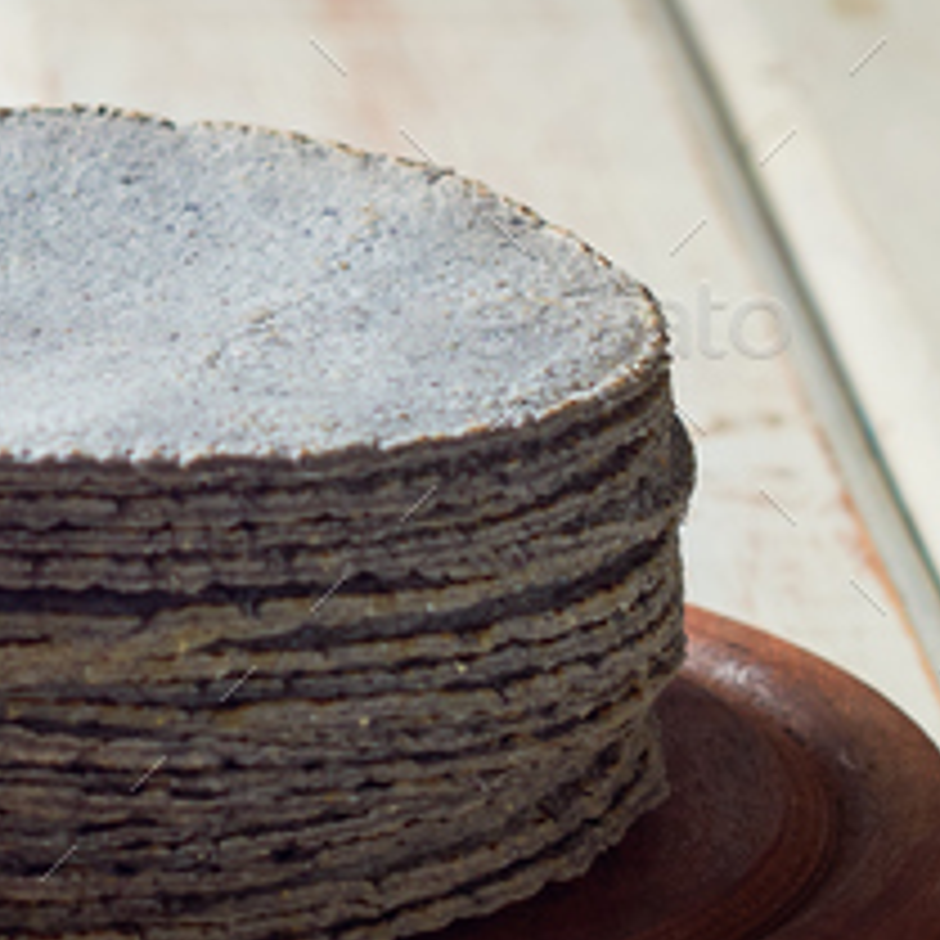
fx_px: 8295
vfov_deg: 6.5
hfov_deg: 6.5
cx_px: -99
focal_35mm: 270
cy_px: 290
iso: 100
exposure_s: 1/160
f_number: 5.6
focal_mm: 50
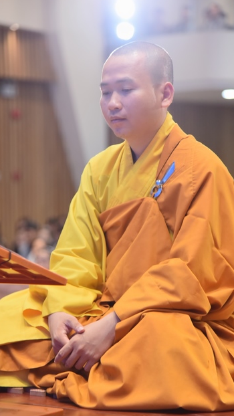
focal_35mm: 115
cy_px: 208
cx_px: 116
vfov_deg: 18.6
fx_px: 1268
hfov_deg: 10.5
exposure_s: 1/125
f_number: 4
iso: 1250
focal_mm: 105
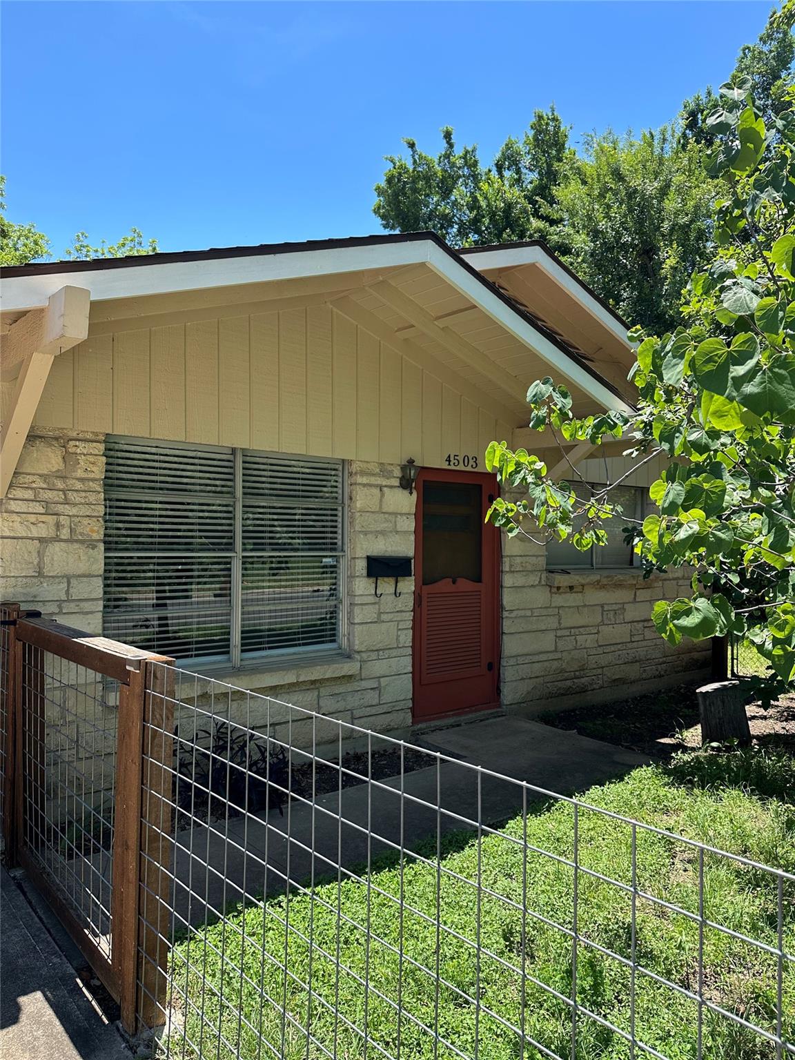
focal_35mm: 24
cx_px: 398
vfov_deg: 71.6
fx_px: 735
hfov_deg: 56.8
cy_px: 530
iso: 80
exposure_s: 1/1374
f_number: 1.78
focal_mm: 6.86
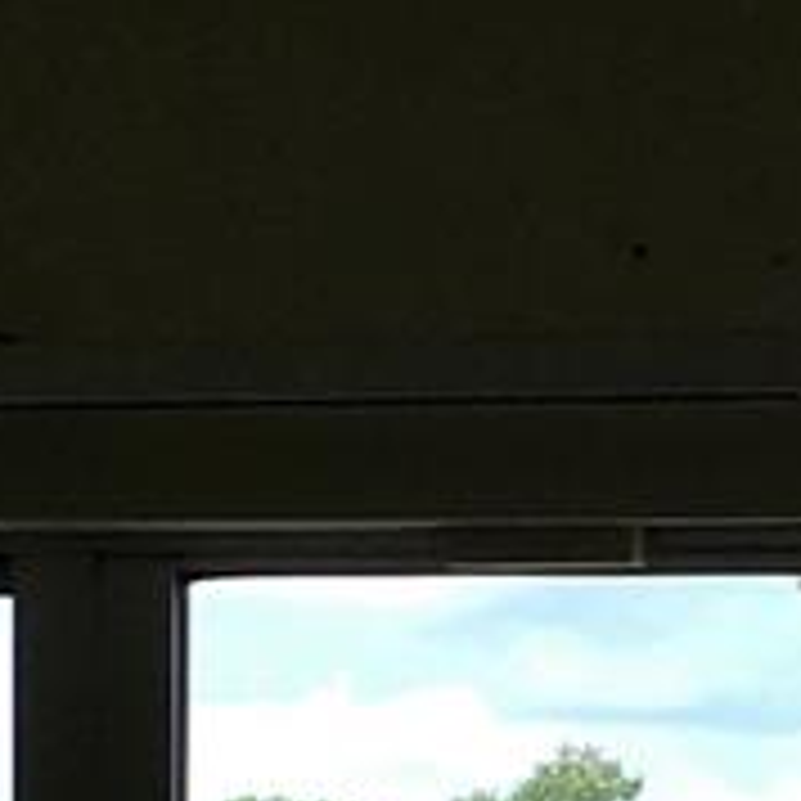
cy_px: 1318
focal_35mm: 173
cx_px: 1058
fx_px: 4529
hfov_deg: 9.9
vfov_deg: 9.7
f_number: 2.2
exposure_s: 1/430
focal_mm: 4.15
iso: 25
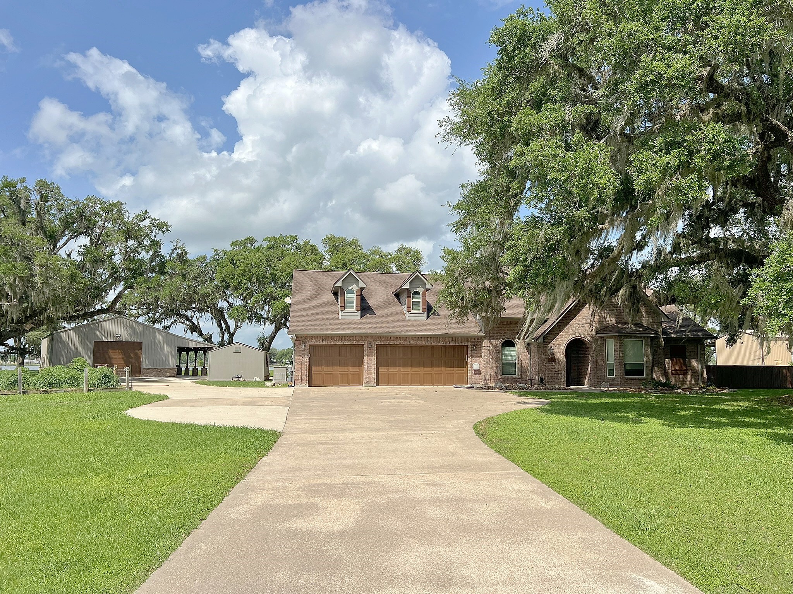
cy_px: 297
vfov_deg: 53.1
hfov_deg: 67.3
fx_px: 596
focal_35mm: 26
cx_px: 396
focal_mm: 5.7
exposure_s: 1/6579
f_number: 1.5
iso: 50
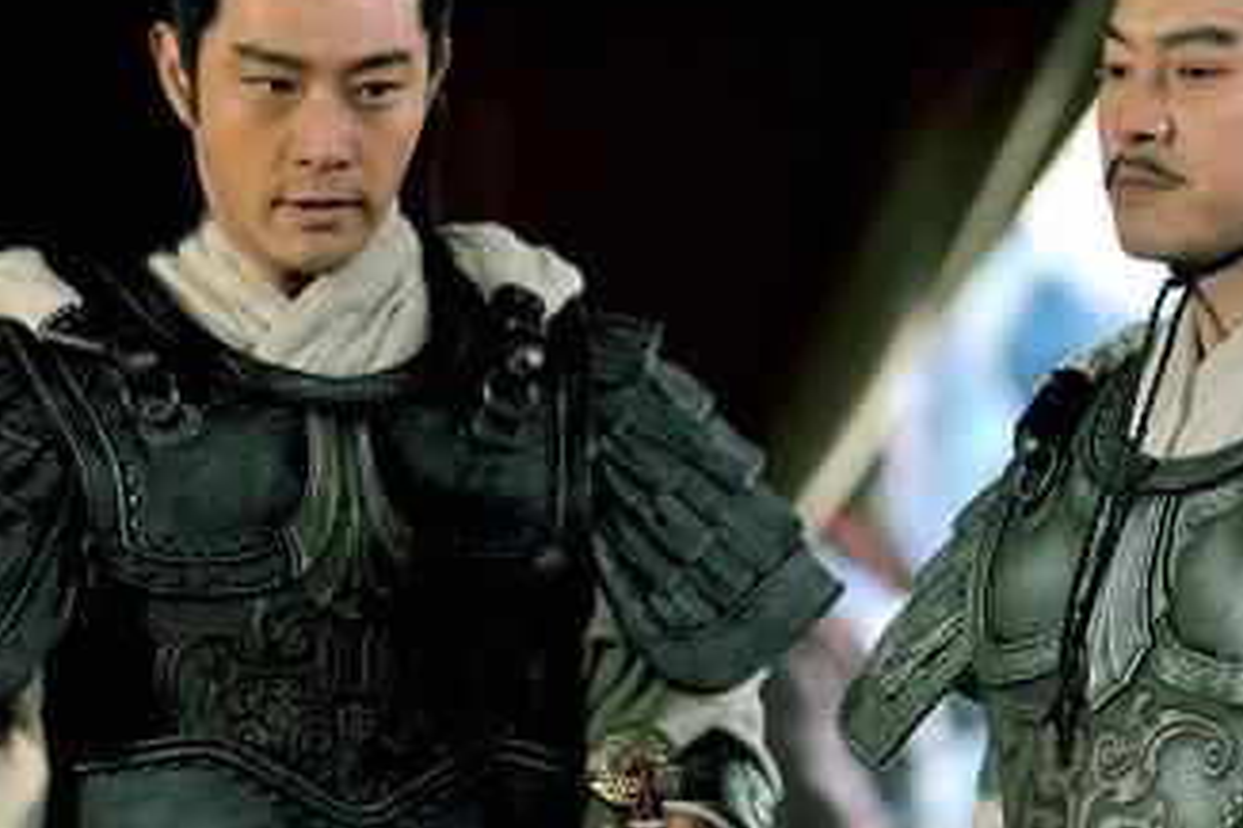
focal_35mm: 207
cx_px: 705
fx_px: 7143
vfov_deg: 6.6
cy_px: 399
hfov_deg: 9.9
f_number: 2.8
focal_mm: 135
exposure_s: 1/200
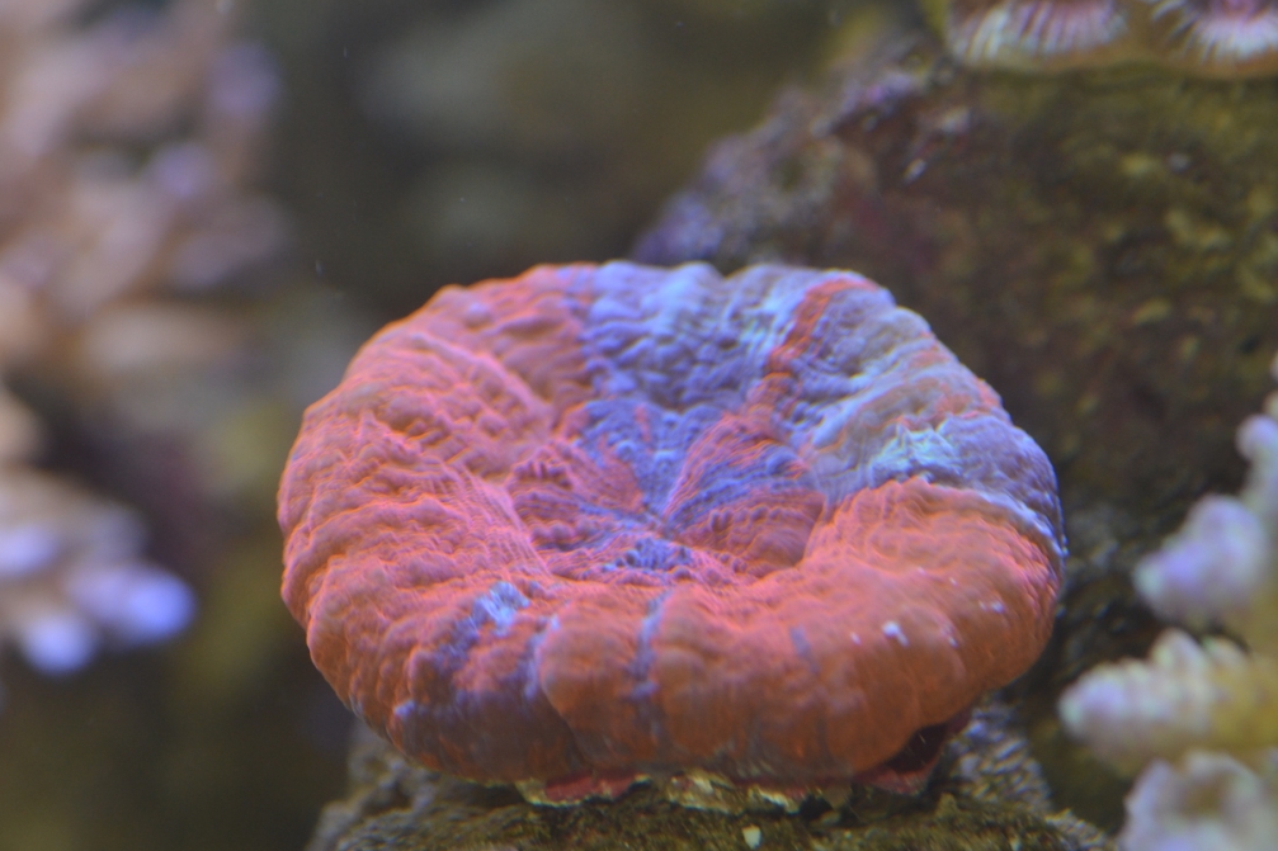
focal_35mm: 137
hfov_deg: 15.0
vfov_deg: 10.0
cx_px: 635
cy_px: 427
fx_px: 4862
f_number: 5.6
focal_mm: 90
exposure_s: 1/60
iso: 800
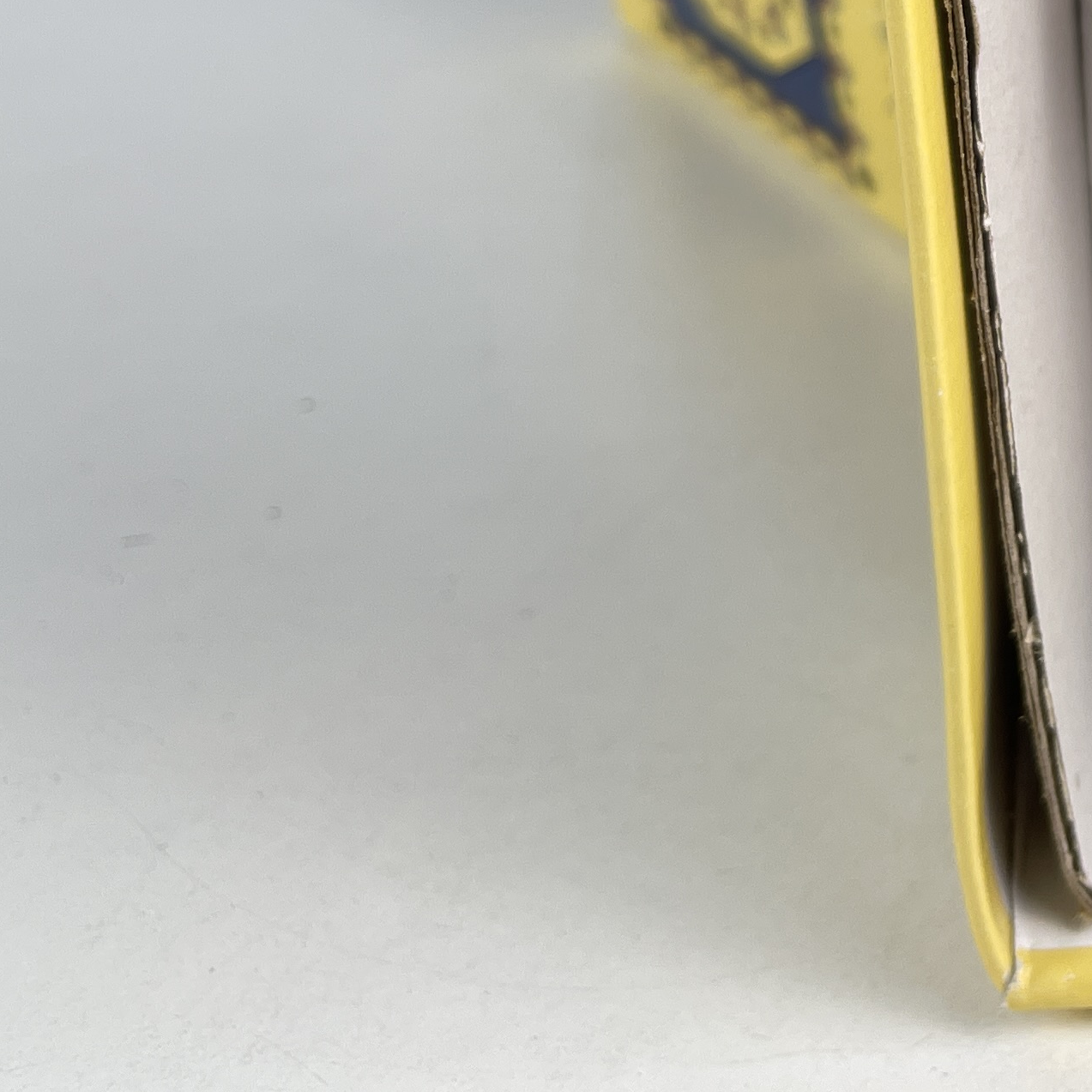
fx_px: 2498
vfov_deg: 22.9
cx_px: 1589
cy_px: -177
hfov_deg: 21.2
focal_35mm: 70
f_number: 1.6
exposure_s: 1/140
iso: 32
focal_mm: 5.1
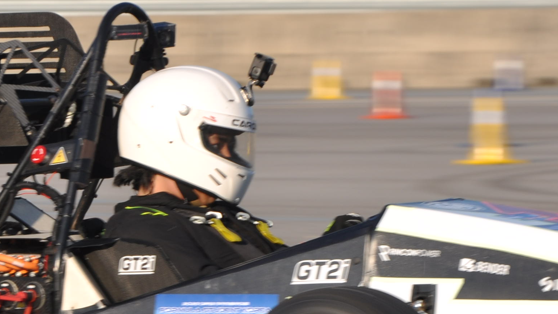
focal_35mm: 457
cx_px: 280
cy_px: 280
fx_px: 6768
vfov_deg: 2.7
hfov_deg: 4.7
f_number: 11
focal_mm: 105
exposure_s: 1/180
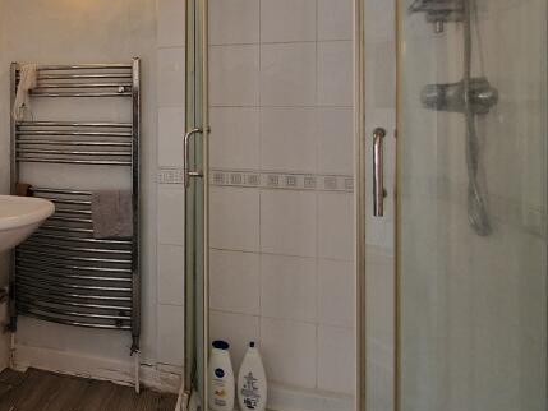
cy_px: 112
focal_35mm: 31
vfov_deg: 44.2
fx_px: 491
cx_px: 38
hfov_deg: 50.5
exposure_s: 1/50
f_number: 2.2
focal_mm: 2.2
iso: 160
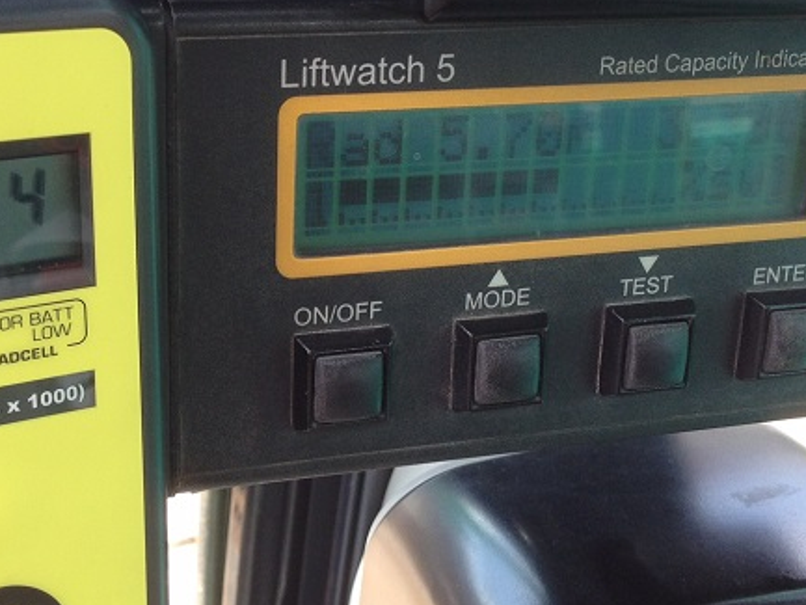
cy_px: 249
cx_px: 320
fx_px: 1421
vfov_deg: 24.0
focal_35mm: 61
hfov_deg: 31.6
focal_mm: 4.12
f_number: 2.4
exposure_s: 1/120
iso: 64
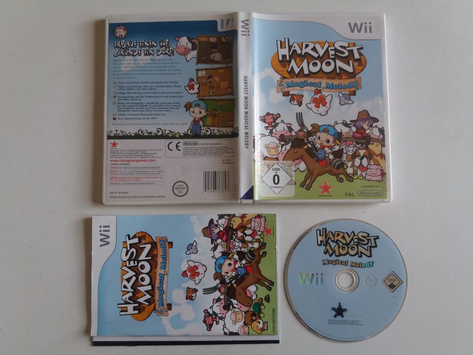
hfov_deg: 63.4
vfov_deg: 49.7
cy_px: 178
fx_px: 383
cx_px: 236
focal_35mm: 28
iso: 100
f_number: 1.9
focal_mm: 3.7
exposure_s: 1/33
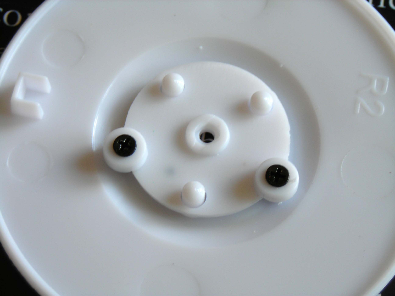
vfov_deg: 12.8
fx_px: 1324
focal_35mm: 116
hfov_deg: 17.0
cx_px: 198
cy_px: 148
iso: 50
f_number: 5.3
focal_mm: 19.2
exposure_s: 1/8.4
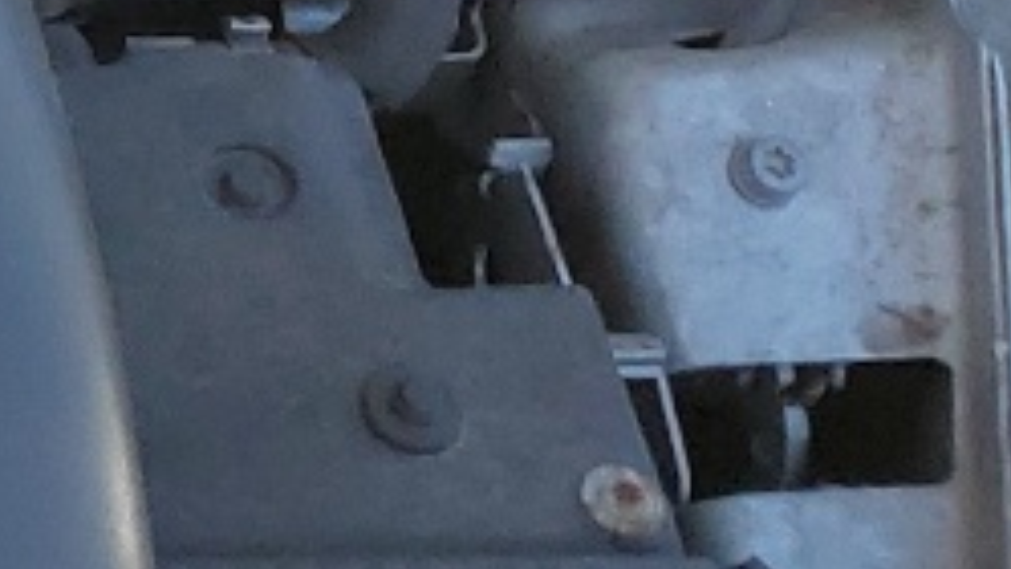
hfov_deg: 10.2
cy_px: -1008
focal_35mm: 182
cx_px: -1474
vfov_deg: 6.2
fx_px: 4878
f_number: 1.5
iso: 50
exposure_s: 1/625
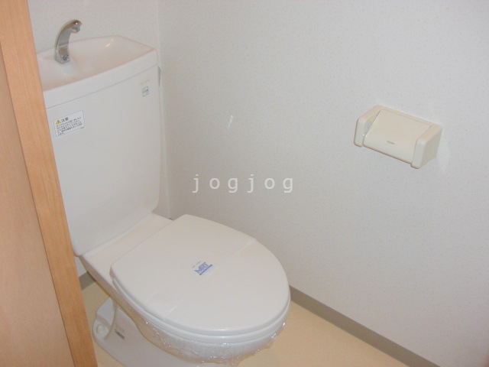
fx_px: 537
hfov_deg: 49.0
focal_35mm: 38
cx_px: 244
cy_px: 184
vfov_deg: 37.7
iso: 100
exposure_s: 1/60
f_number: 2.8
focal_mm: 7.9
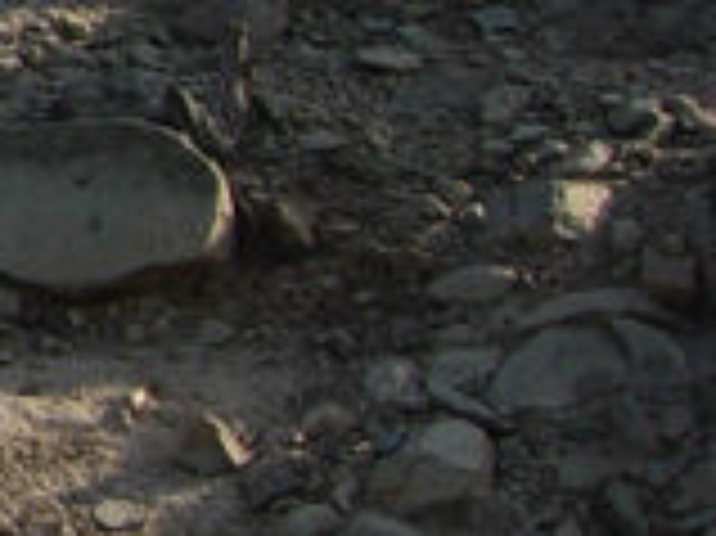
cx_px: -1531
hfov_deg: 7.5
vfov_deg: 6.3
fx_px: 4692
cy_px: -581
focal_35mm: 227
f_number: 5.4
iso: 50
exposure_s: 1/264
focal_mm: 7.5
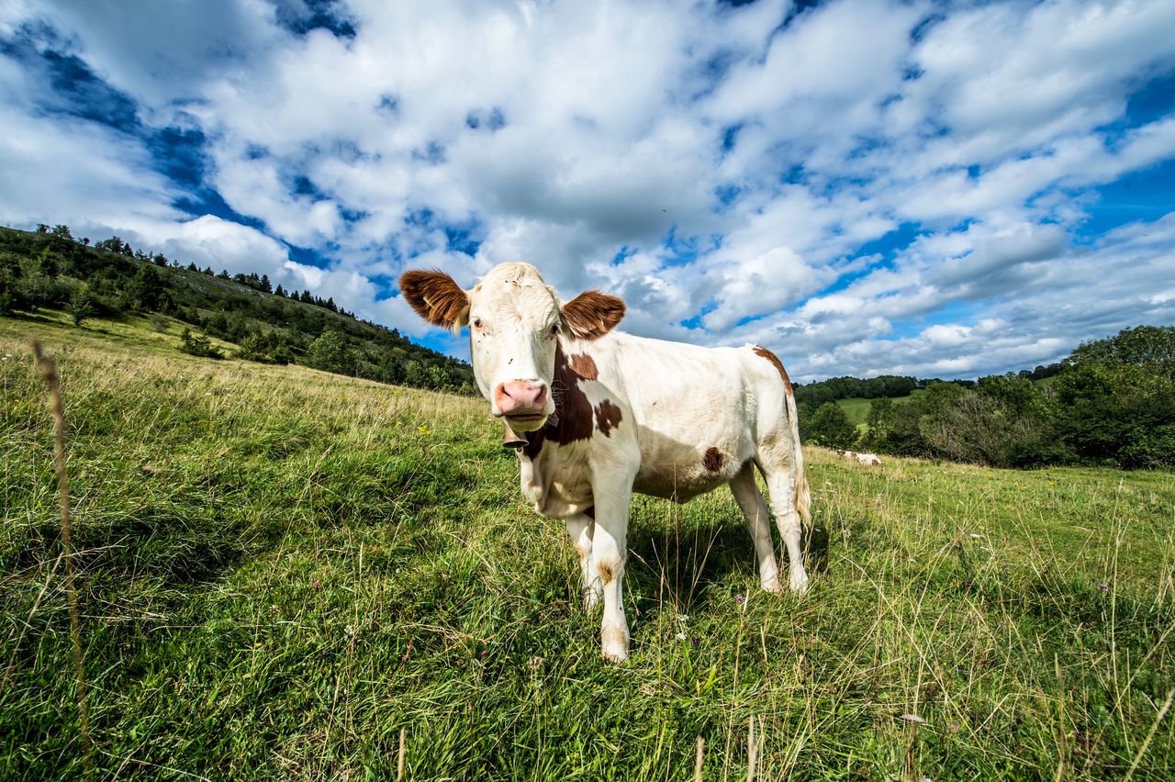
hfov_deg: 104.3
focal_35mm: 14
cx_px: 588
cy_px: 391
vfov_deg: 81.1
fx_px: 457
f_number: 9.5
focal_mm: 14
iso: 100
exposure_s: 1/250
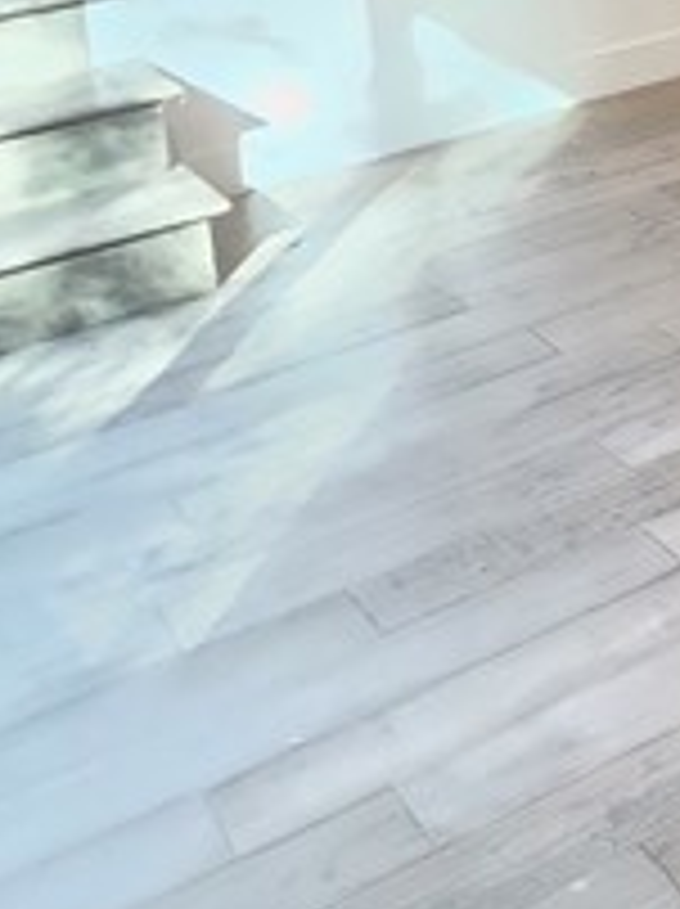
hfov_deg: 16.2
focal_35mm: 66
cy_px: -292
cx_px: 1423
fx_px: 1732
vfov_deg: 25.2
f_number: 2.2
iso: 400
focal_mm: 2.2
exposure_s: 1/30
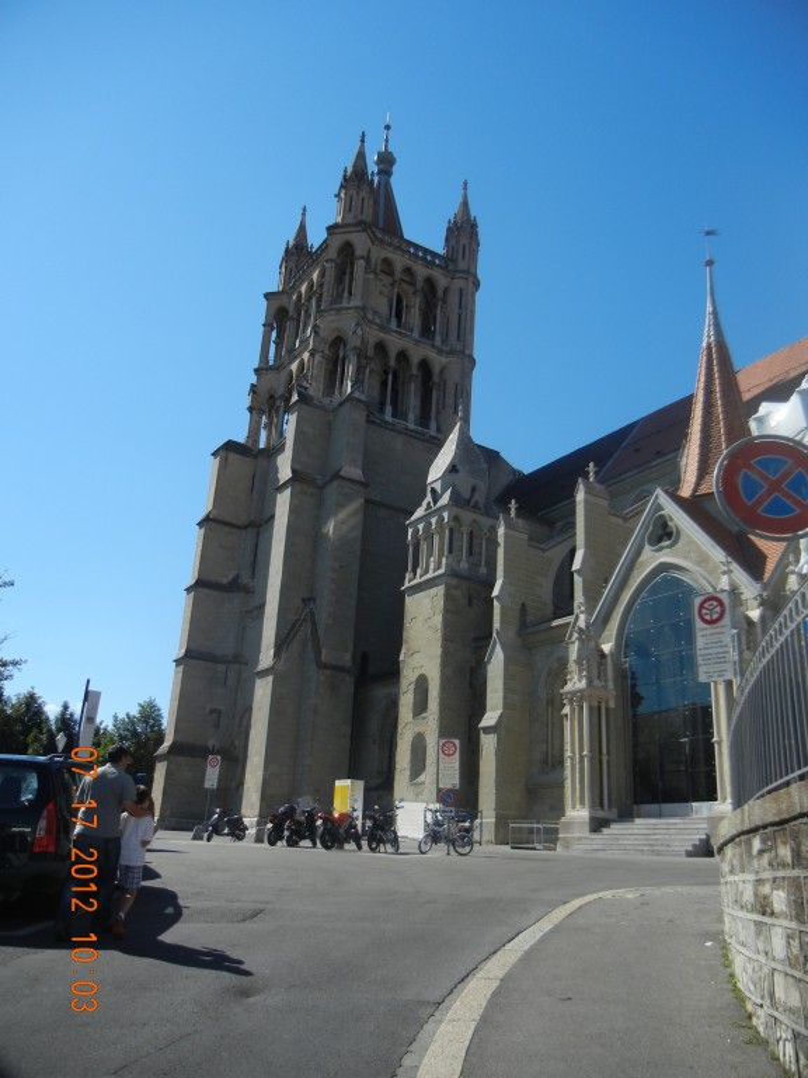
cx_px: 404
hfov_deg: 46.8
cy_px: 539
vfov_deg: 60.0
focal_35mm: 30
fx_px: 934
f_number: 7
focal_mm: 5.4
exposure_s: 1/426
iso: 160
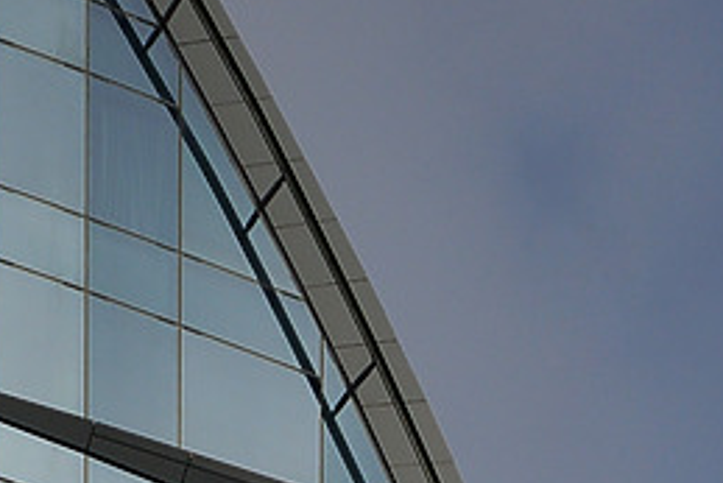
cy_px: 1078
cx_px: 304
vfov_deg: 4.0
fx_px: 6806
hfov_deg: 6.1
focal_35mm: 339
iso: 200
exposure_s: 1/800
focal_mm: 65
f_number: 9
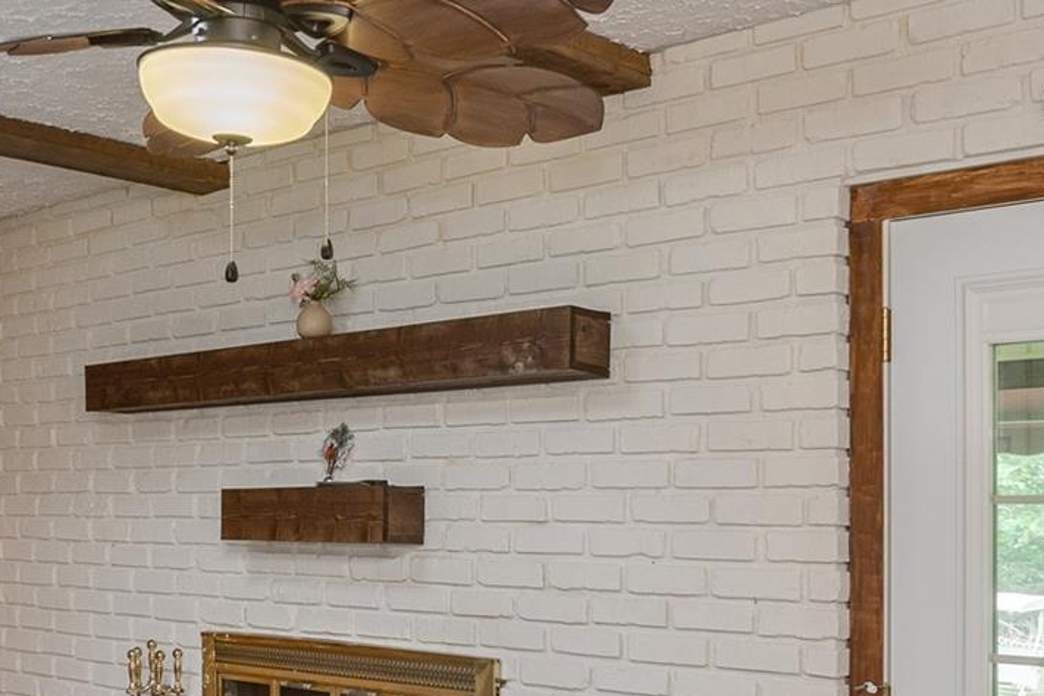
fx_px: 1421
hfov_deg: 39.6
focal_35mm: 49
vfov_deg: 27.1
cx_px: 311
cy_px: 545
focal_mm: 17
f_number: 8
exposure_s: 1/30
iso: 320
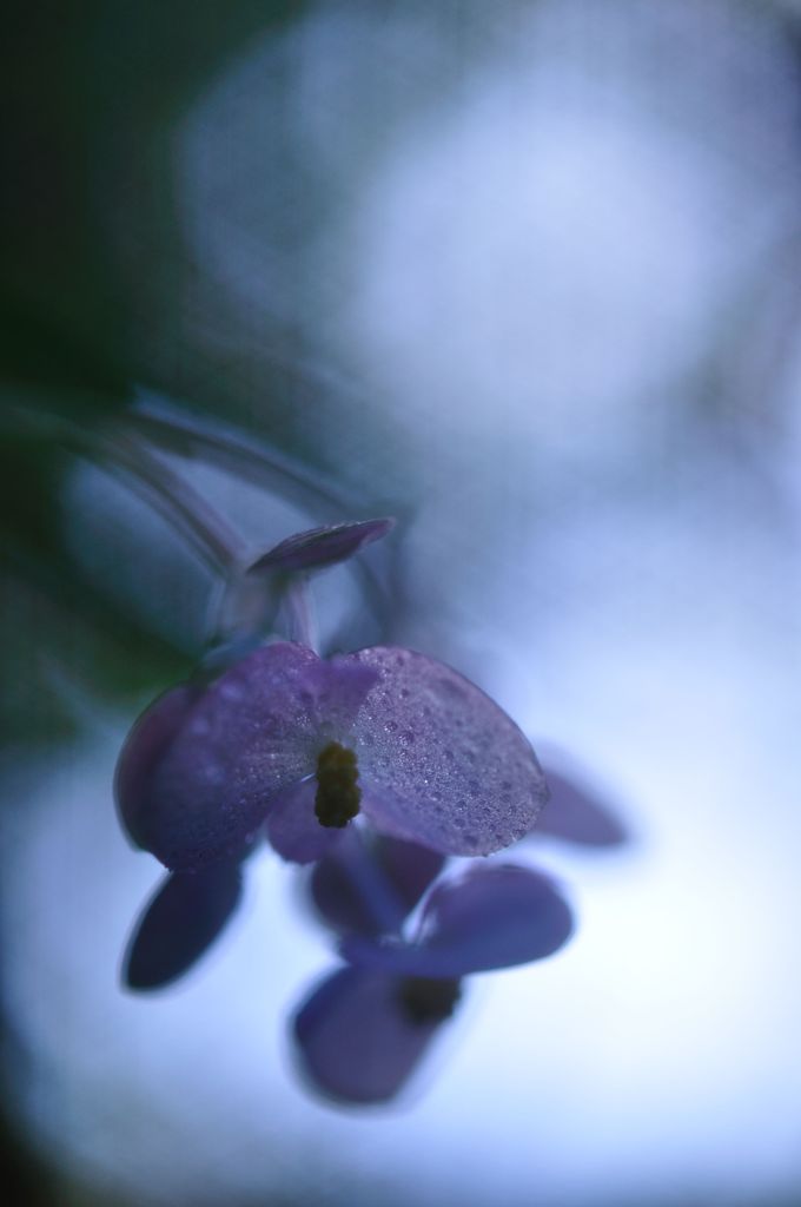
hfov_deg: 15.1
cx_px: 400
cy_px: 604
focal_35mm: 90
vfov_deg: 22.6
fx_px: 3012
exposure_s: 1/250
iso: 200
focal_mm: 60
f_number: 3.2
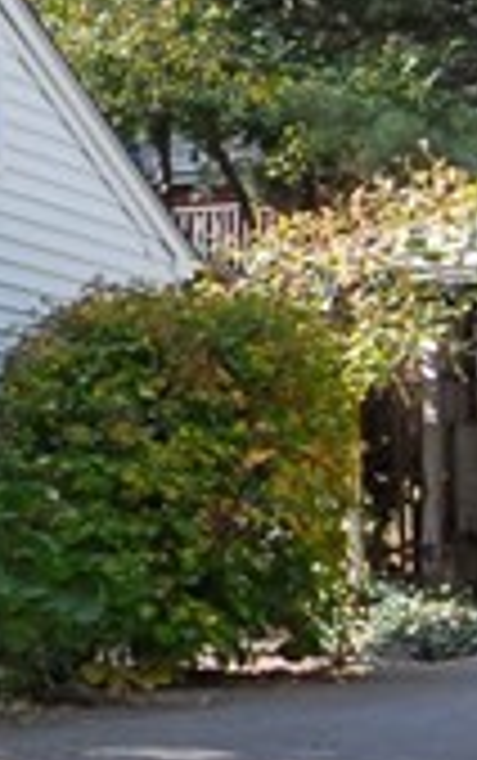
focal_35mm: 148
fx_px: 3071
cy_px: 353
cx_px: -1206
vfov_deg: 14.1
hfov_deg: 7.3
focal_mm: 16
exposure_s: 1/100
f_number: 9
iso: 400
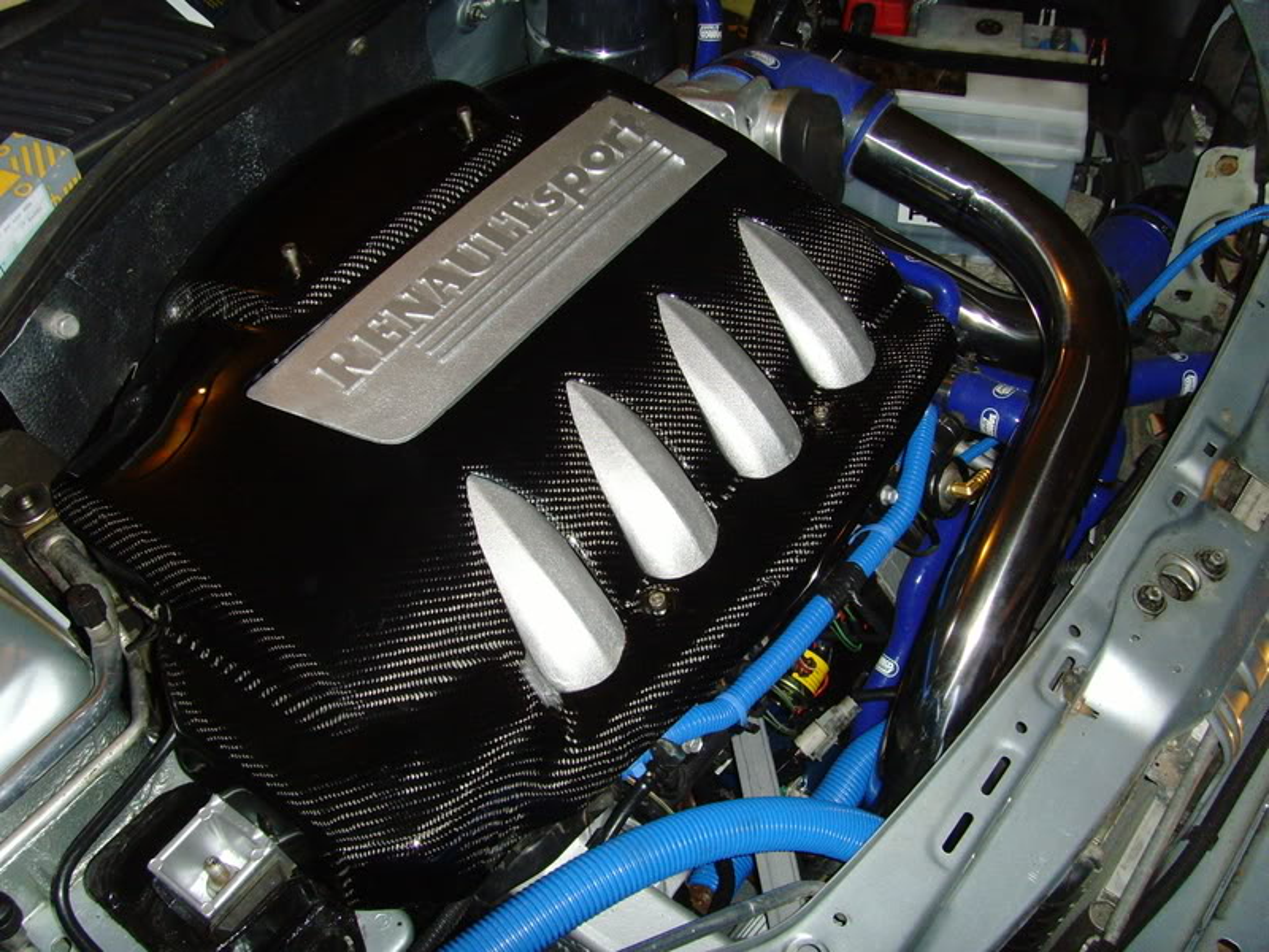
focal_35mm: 39
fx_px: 1430
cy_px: 476
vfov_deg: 36.8
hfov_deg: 47.9
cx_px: 634
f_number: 3.5
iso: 200
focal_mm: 6.6
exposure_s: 1/45
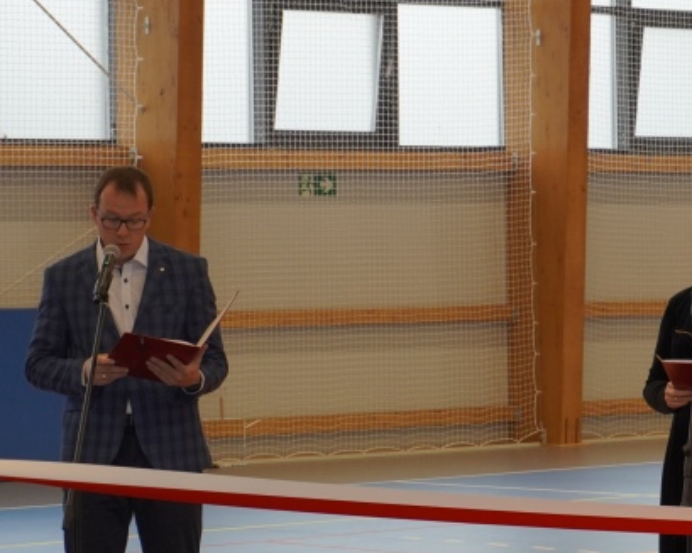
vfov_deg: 10.9
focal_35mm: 142
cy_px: 367
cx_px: 495
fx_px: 2908
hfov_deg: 13.5
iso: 640
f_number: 5.6
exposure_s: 1/160
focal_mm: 50
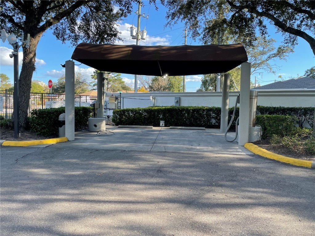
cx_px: 158
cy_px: 118
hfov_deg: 67.3
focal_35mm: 26
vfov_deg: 53.1
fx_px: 237
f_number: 1.6
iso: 32
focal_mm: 4.2
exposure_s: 1/511
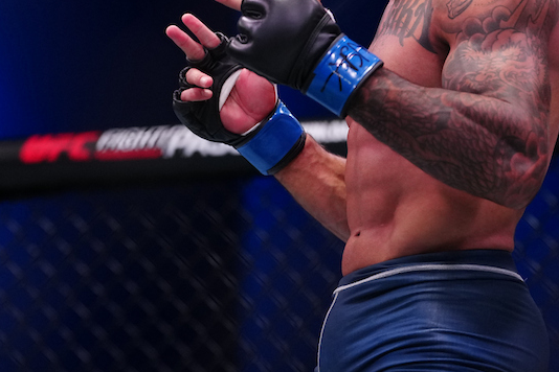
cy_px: 36
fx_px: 4223
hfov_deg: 7.6
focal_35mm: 272
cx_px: 290
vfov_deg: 5.0
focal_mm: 121
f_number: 2.8
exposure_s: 1/800
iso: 2500
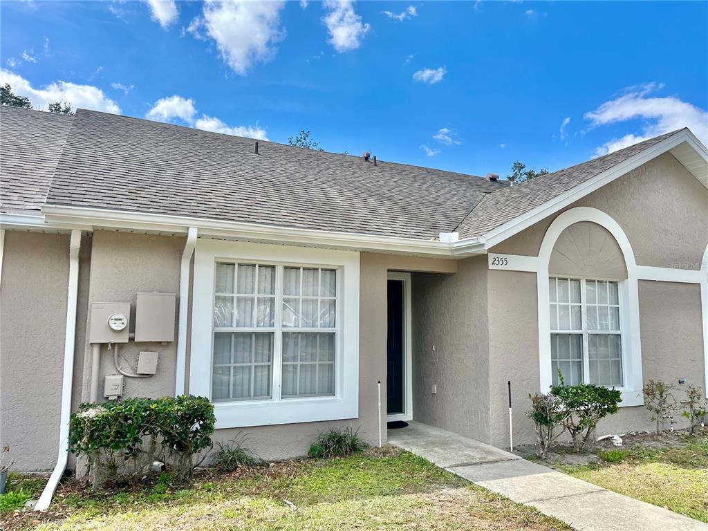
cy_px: 266
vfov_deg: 53.1
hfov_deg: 67.3
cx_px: 354
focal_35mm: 26
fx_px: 532
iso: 50
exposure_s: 1/2571
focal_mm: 5.1
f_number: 1.6
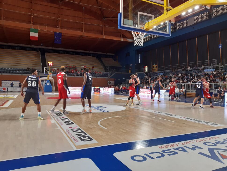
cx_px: 114
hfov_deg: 67.3
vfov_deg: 53.1
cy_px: 86
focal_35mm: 26
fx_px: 171
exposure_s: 1/50
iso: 80
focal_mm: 3.92
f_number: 1.7
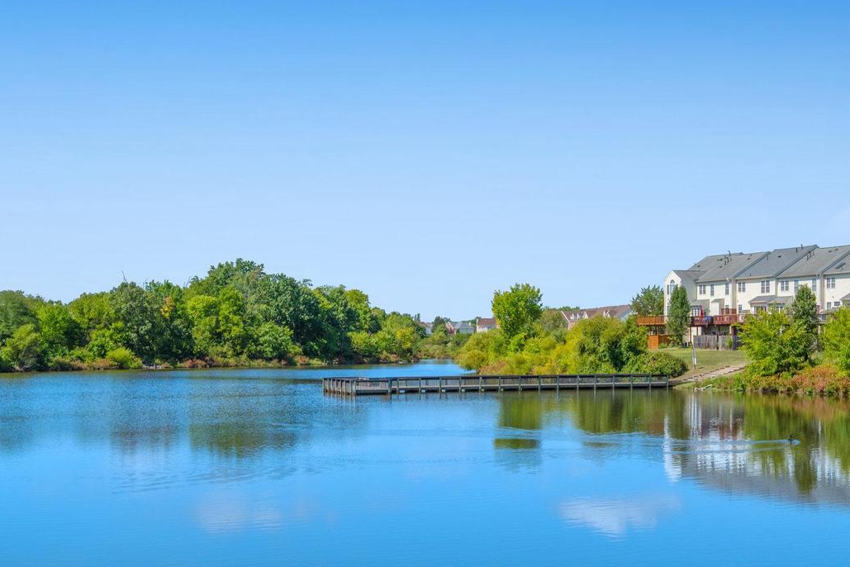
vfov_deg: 27.5
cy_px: 338
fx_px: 1157
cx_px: 500
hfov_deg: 40.2
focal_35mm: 49
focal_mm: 35
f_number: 8
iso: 400
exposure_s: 1/1250
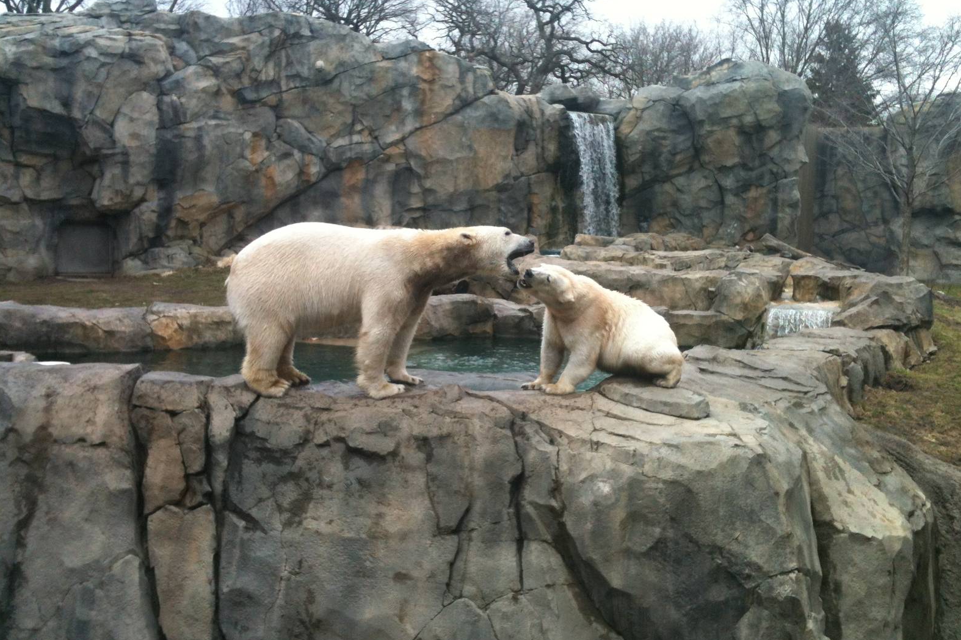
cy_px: 301
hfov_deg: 51.9
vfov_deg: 35.9
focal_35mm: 37
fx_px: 988
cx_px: 486
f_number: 2.8
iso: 64
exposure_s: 1/266
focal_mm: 3.85
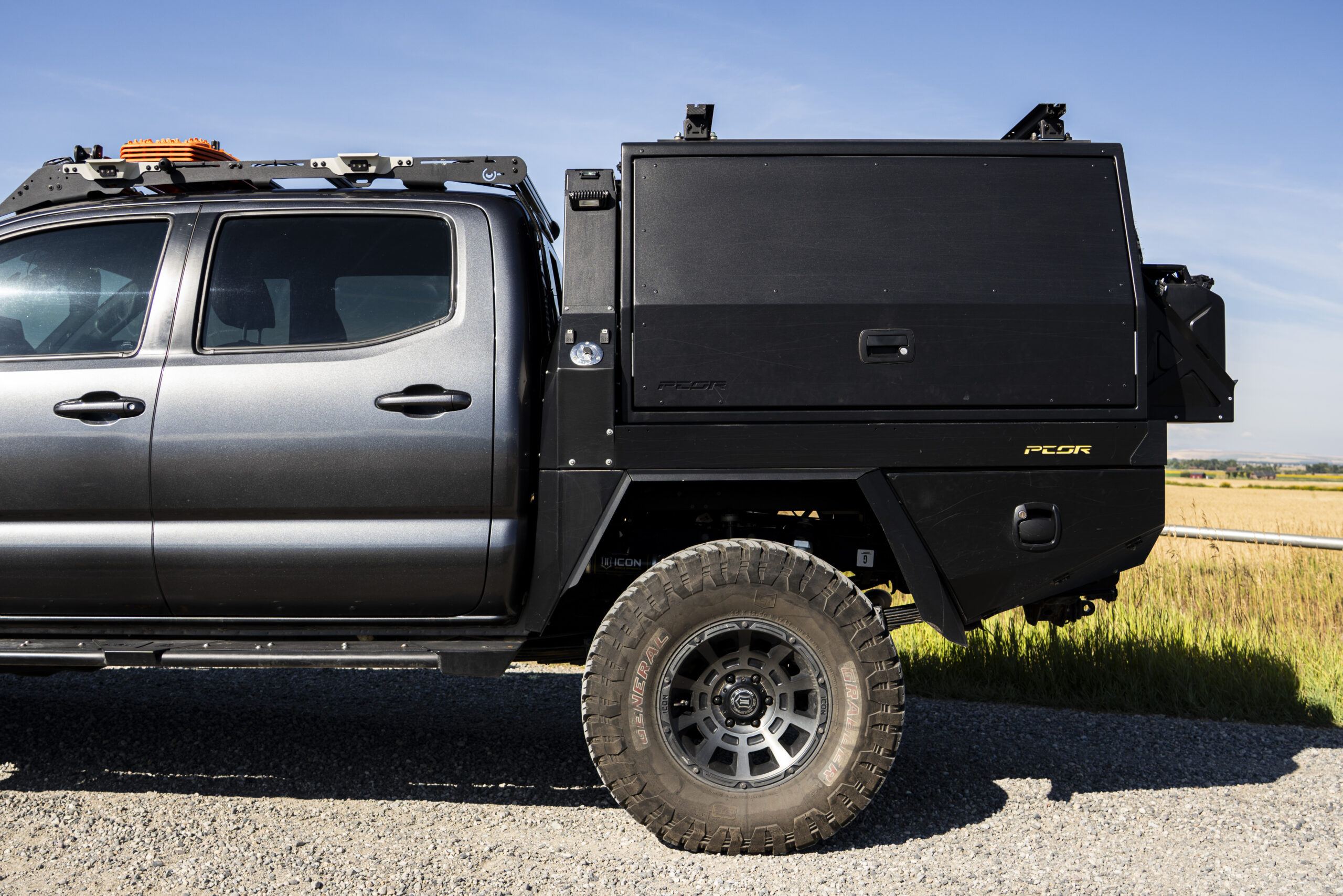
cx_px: 672
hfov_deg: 53.1
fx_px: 1343
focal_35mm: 36
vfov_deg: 36.9
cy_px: 448
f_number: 4
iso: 100
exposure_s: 1/500
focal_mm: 24
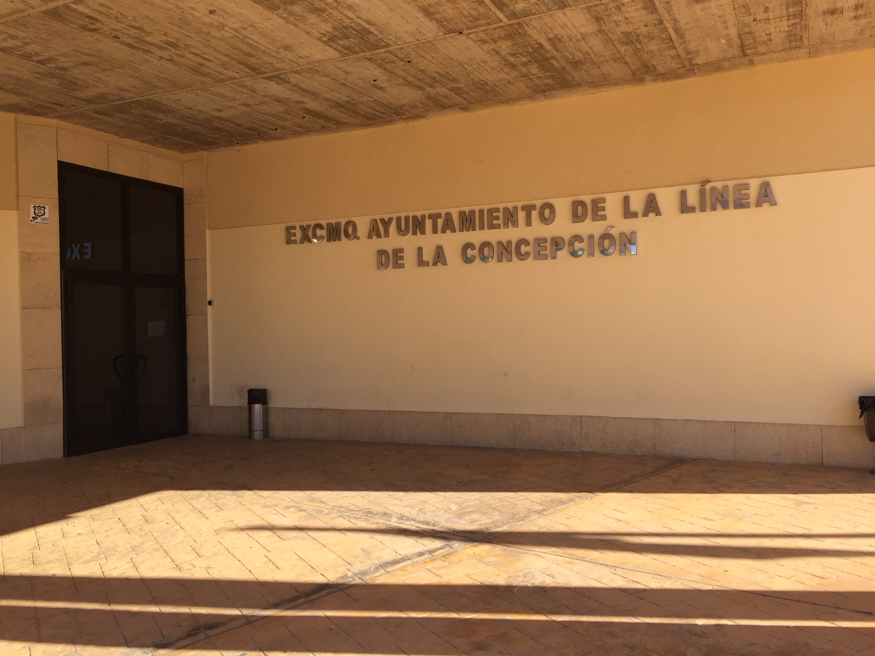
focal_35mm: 29
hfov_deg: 61.7
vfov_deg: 48.2
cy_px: 328
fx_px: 733
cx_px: 438
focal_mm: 4.15
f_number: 2.2
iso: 32
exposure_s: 1/1163
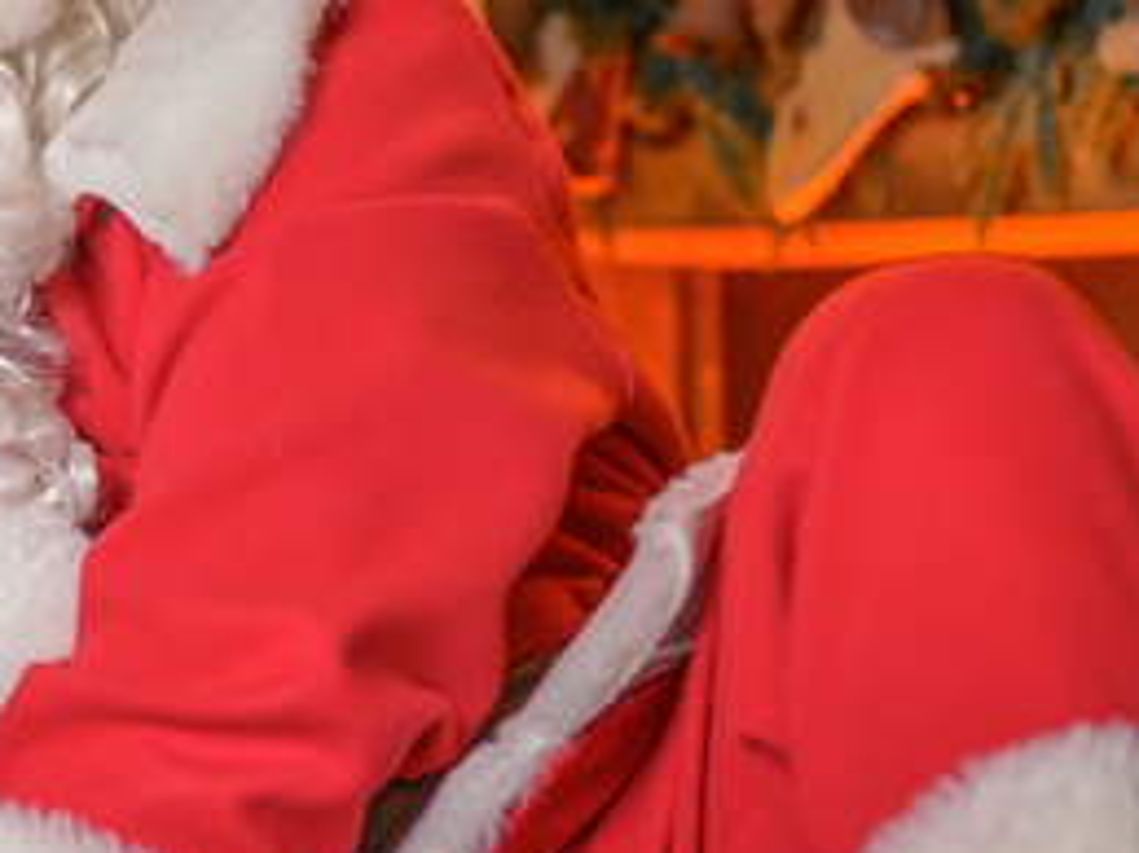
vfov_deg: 9.5
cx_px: -35
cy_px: 387
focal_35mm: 156
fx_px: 5131
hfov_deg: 12.5
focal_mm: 35
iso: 250
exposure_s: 1/250
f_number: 1.2
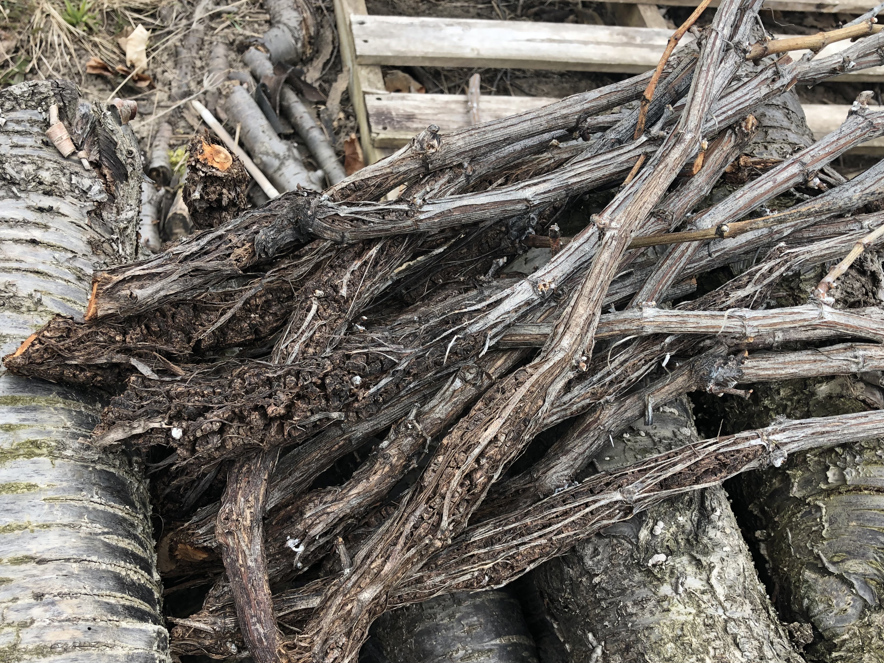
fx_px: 868
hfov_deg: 53.9
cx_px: 427
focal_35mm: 34
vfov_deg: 41.7
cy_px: 385
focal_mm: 3.99
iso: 50
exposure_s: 1/120
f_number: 1.8
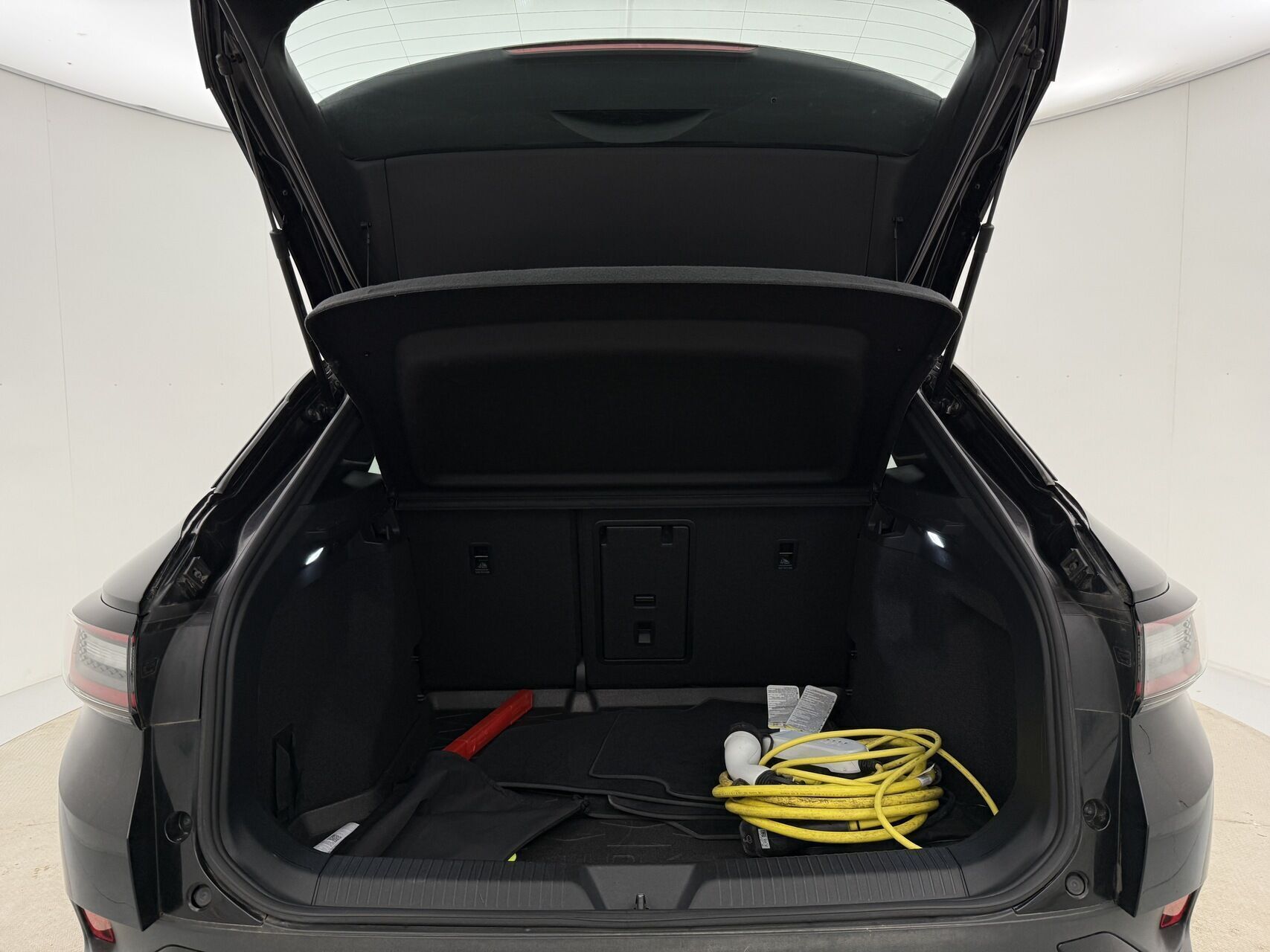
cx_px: 635
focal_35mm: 24
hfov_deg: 71.6
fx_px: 880
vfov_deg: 56.8
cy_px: 476
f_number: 1.78
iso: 100
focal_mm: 6.76
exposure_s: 1/100
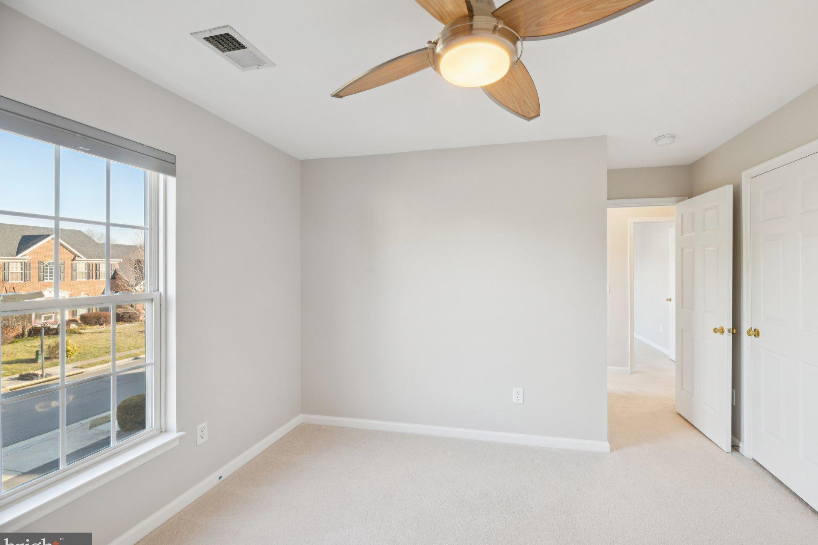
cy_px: 272
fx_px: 341
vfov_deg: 77.3
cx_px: 435
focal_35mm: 15
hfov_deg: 100.3
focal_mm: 14
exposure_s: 1/15
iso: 180
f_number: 8
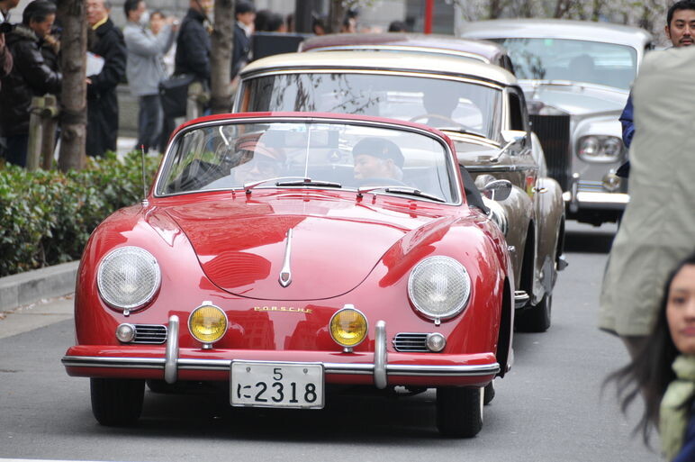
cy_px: 231
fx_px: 5785
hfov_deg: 6.9
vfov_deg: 4.6
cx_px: 348
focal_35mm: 300
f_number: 6.3
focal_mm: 200
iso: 400
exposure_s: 1/160
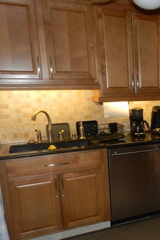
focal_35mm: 43
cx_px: 189
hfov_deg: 27.6
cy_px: 139
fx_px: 287
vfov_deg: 45.3
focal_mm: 4
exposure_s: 1/30
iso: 200
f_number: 3.4
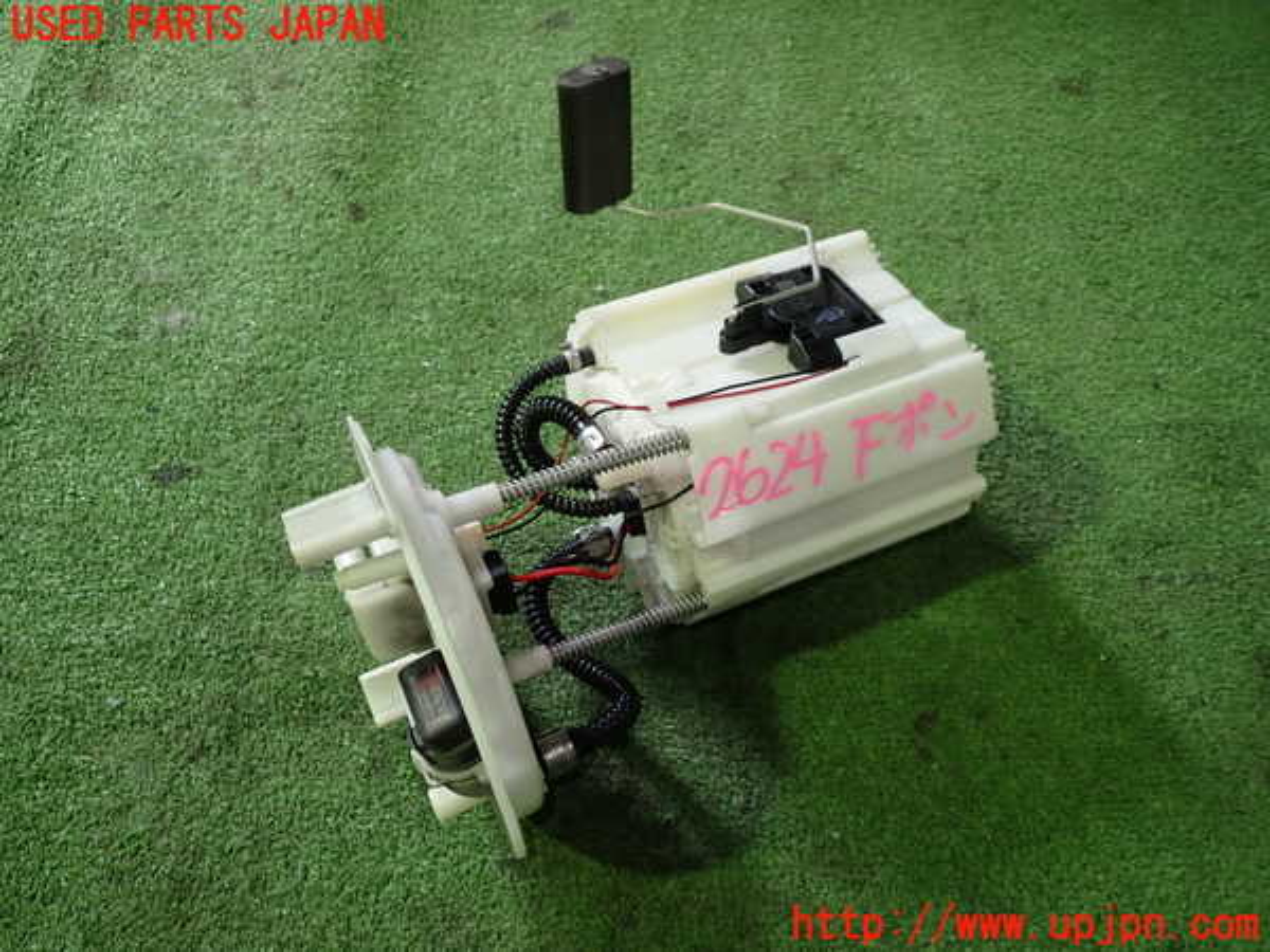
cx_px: 635
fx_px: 1101
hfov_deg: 60.0
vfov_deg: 46.8
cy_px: 476
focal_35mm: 30
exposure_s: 1/30
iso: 200
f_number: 2.3
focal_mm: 5.4
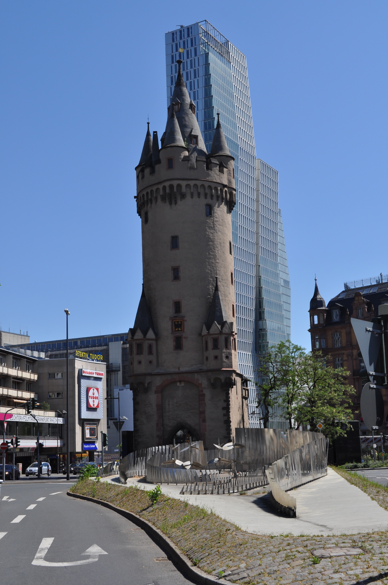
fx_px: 778
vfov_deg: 41.2
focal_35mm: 48
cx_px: 194
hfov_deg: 28.0
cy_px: 292
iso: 200
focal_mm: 32
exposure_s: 1/400
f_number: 10
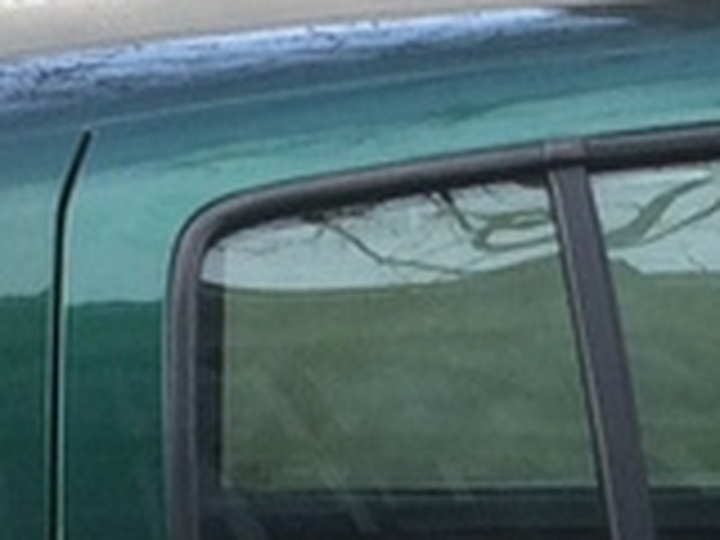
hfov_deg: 8.3
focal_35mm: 232
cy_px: 706
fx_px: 4826
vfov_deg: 6.4
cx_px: 1138
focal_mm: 4.15
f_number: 2.2
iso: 32
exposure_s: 1/441
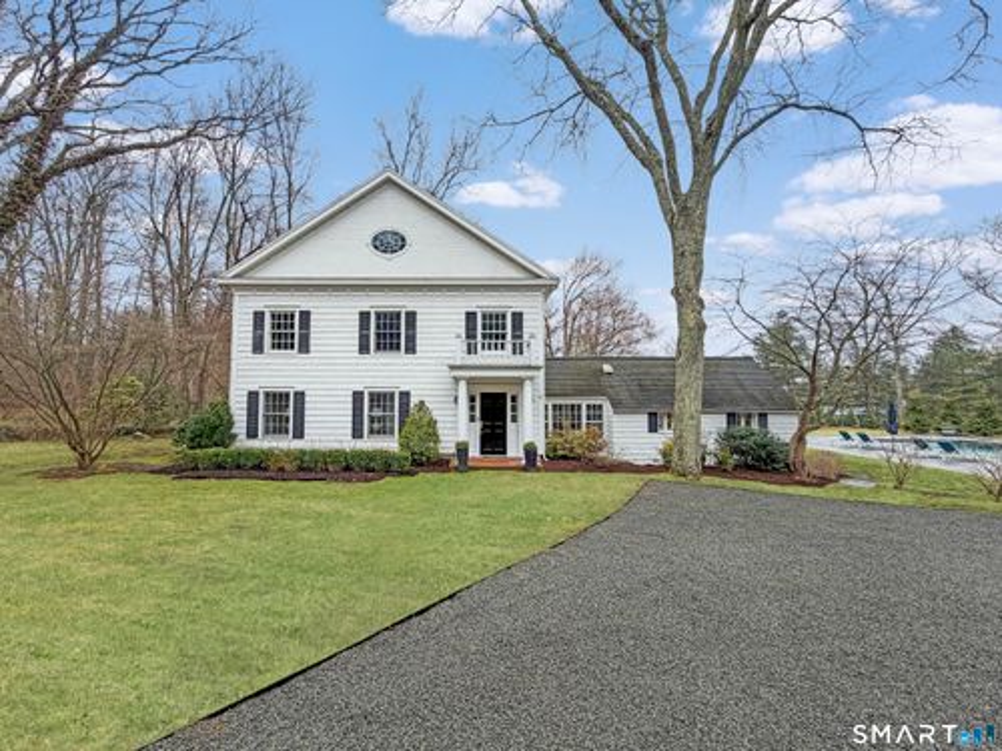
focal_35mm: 14
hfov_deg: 102.1
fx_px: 405
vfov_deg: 85.7
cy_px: 376
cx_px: 501
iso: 50
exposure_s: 1/502
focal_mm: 2.22
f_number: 2.2
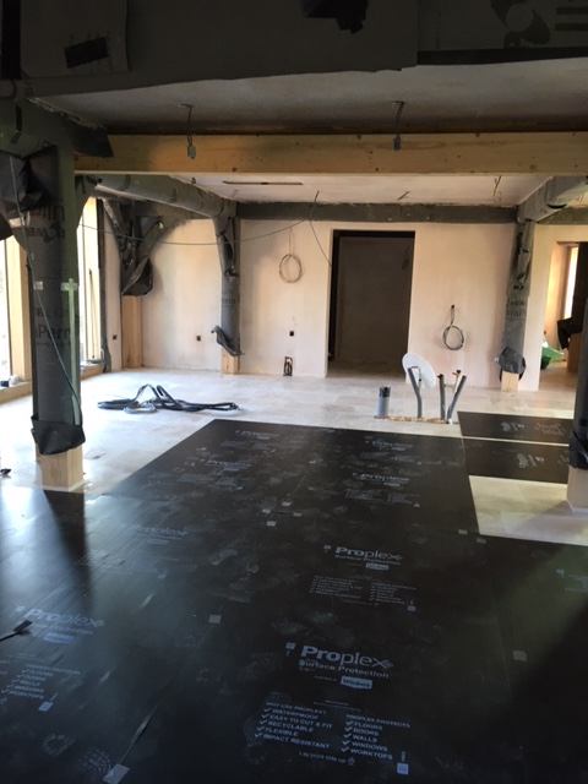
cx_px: 294
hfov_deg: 48.2
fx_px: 657
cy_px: 392
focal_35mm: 29
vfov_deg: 61.7
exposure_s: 1/33
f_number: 2.2
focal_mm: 4.15
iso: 100
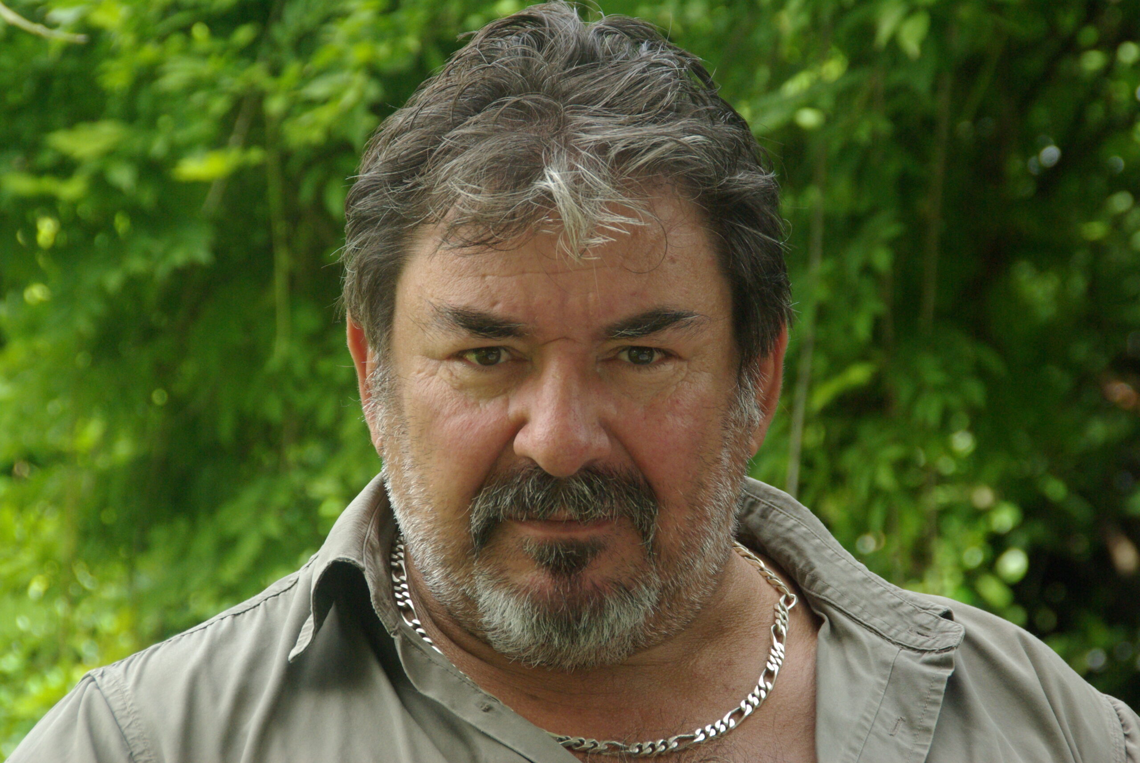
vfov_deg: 8.3
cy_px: 382
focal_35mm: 165
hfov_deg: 12.4
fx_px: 5232
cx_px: 570
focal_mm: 110
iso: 800
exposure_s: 1/250
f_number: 8
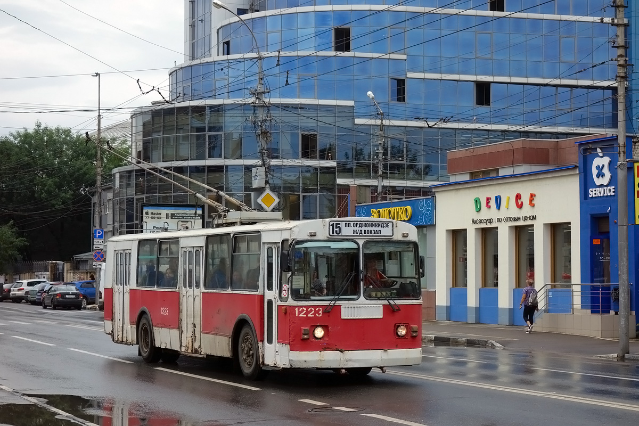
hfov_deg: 26.7
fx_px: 1349
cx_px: 320
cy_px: 213
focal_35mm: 76
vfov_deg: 17.9
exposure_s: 1/500
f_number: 4.5
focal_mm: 28.18
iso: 125
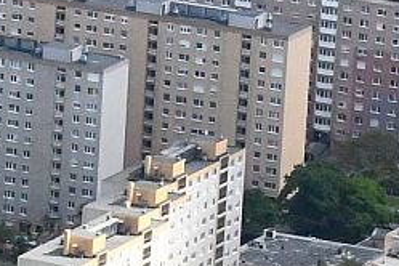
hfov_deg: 3.1
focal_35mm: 655
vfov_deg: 2.1
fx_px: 7259
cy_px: 91
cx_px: 54
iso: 5000
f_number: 13
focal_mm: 68
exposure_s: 1/2500
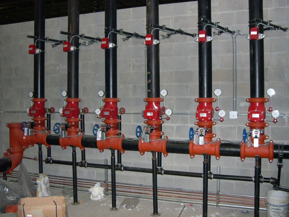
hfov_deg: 49.0
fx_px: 317
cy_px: 108
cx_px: 144
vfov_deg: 37.7
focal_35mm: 38
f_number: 2.8
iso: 398
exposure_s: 1/60
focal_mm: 8
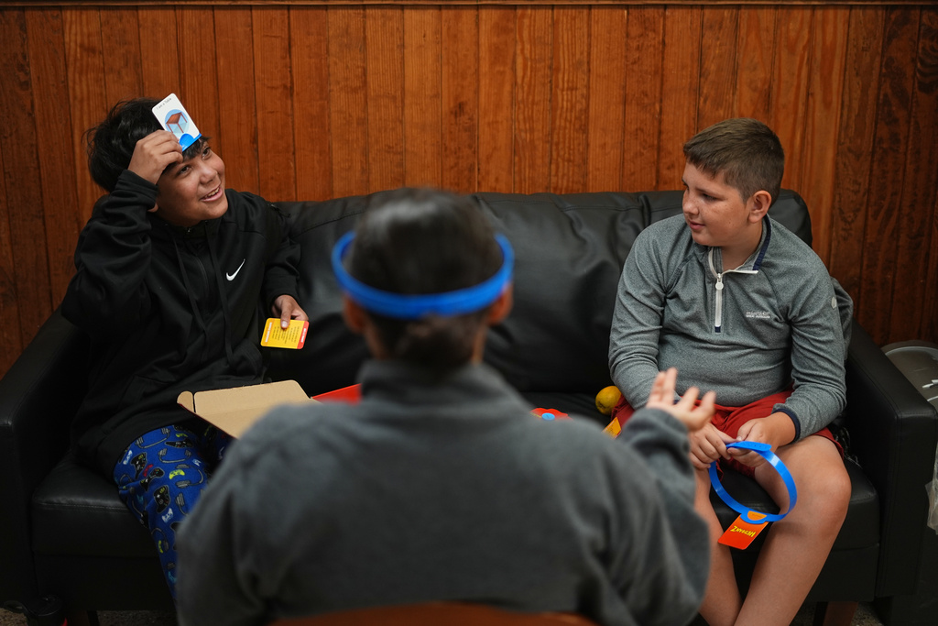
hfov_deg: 39.6
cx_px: 469
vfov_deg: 27.0
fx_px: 1303
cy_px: 313
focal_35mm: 50
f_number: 1.8
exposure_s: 1/200
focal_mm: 50
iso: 640
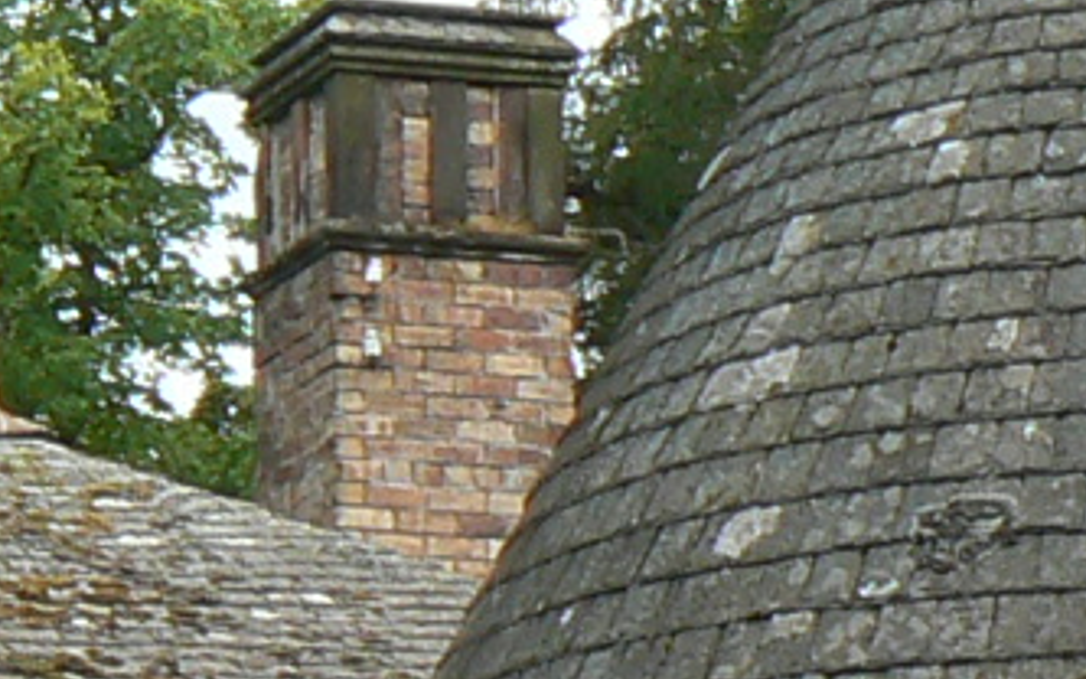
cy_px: 1182
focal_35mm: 235
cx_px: -558
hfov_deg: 8.7
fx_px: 6954
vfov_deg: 5.5
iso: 80
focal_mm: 6
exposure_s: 1/100
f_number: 5
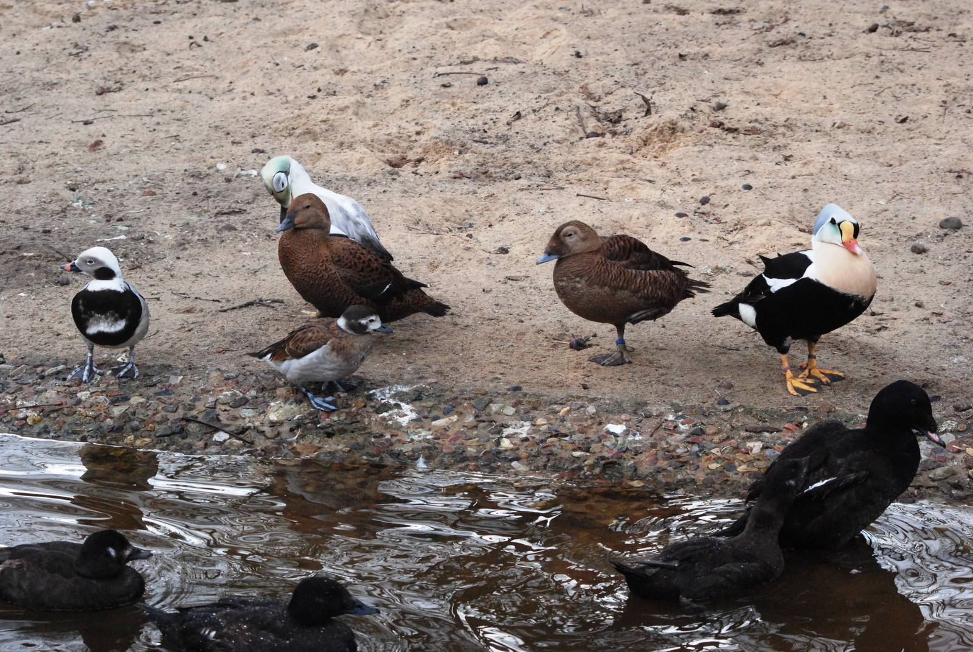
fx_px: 2841
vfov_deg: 13.1
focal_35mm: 105
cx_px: 486
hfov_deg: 19.4
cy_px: 326
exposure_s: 1/800
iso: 1600
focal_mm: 70
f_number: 7.1
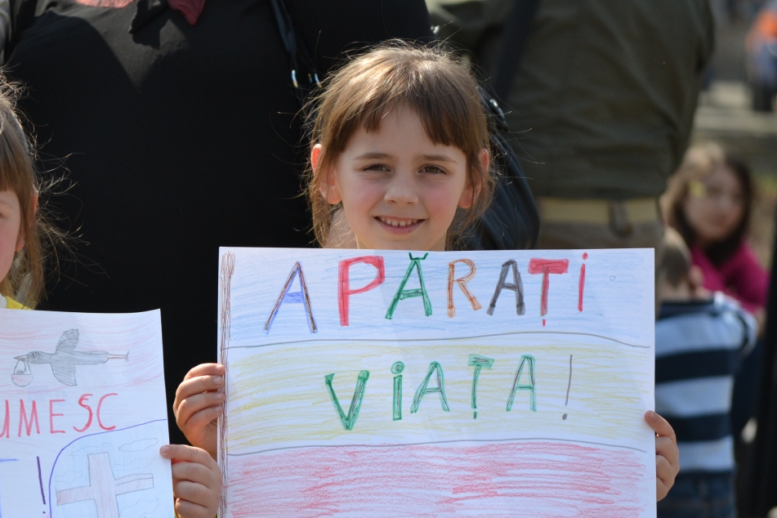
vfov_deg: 5.2
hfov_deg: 7.7
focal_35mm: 266
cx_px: 232
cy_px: 358
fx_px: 5741
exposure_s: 1/1250
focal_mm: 122
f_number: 5
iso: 400
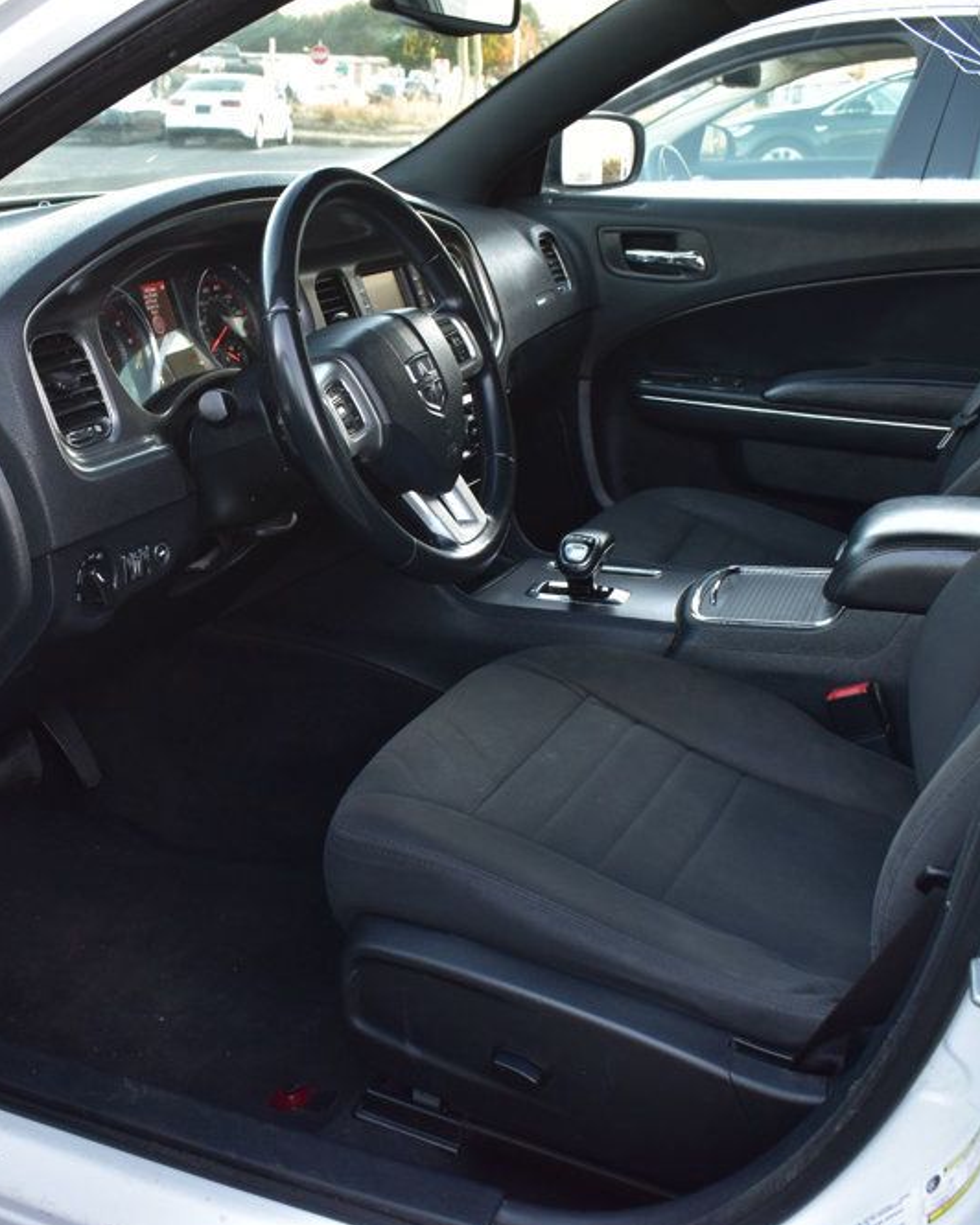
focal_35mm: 39
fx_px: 1414
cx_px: 365
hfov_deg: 38.0
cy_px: 613
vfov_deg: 46.8
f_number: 6.3
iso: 400
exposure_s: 1/15
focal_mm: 18
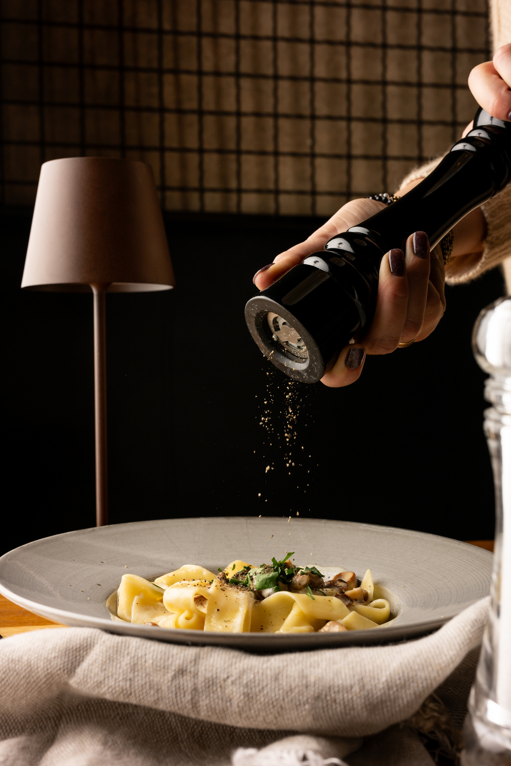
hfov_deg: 27.0
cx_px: 256
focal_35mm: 50
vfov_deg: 39.6
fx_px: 1065
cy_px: 383
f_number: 9
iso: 200
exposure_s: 1/200
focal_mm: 50
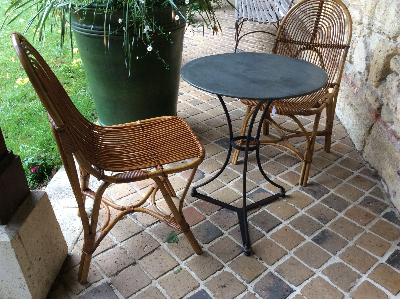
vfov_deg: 44.1
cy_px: 150
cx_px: 200
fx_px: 369
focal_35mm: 32
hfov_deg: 56.9
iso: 64
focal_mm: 3.3
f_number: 2.4
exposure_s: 1/100
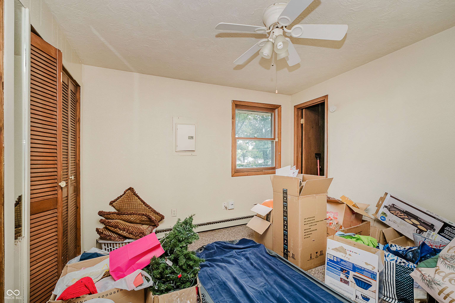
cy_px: 152
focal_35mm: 15
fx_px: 190
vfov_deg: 77.3
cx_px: 228
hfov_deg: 100.4
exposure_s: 1/40
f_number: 4
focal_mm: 10
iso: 500
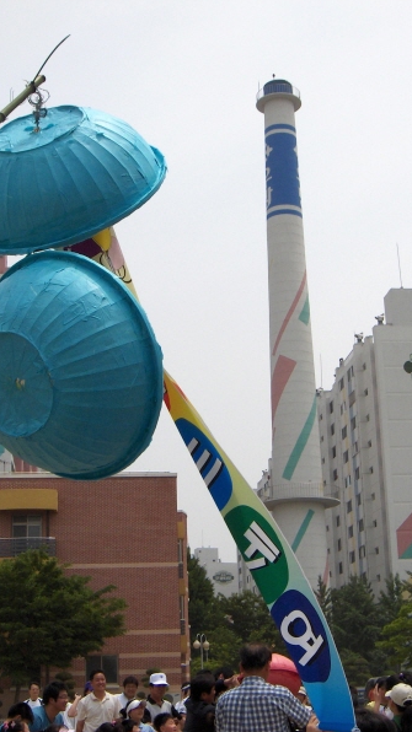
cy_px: 365
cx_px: 223
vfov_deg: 36.6
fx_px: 1108
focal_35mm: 57
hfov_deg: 21.1
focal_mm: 8
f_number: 4.8
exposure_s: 1/1250
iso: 100
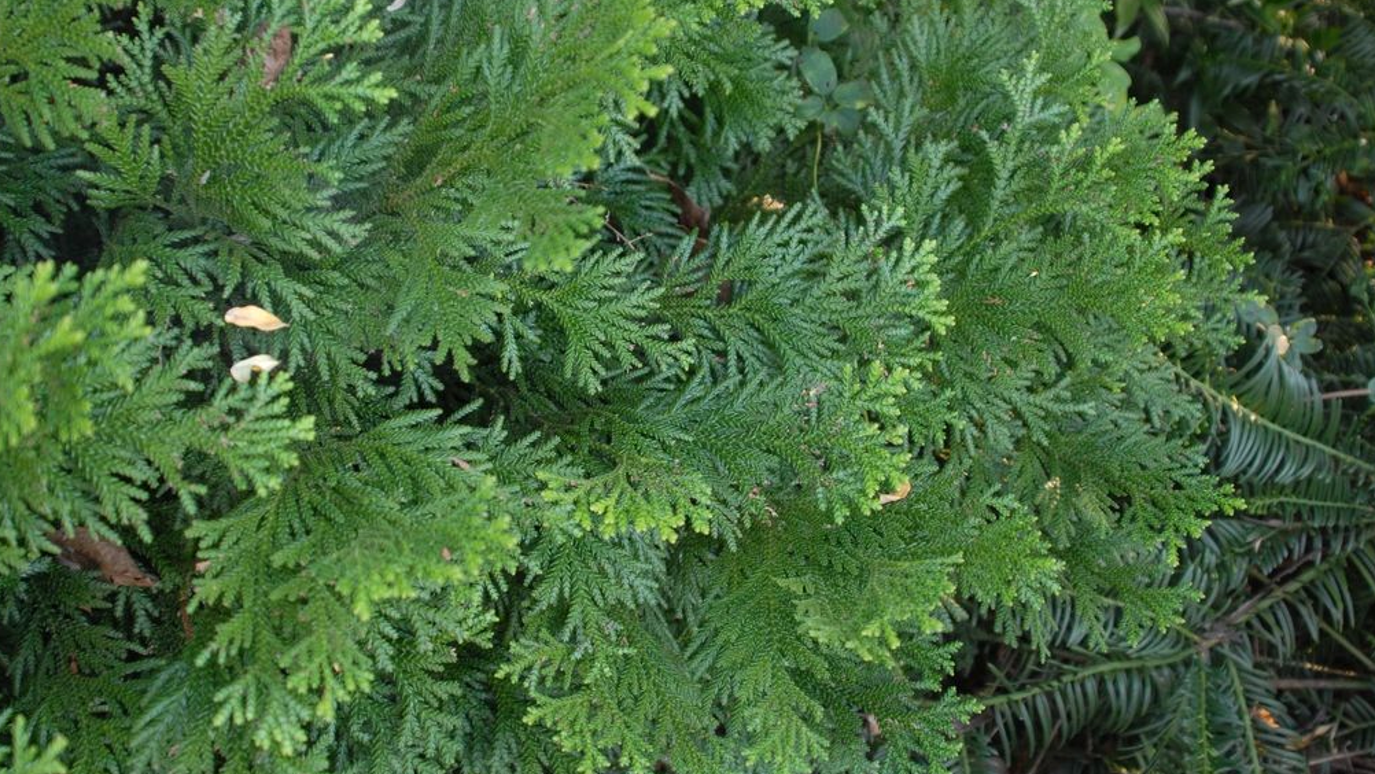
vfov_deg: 26.5
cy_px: 331
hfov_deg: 45.5
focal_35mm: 45
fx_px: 1641
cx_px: 688
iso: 400
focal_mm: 28
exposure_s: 1/60
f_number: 4
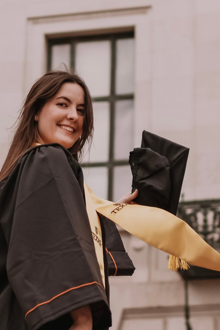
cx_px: 128
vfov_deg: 15.4
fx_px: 1219
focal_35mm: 133
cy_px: 116
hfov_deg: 10.3
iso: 200
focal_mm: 30
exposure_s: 1/9000
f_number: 1.4
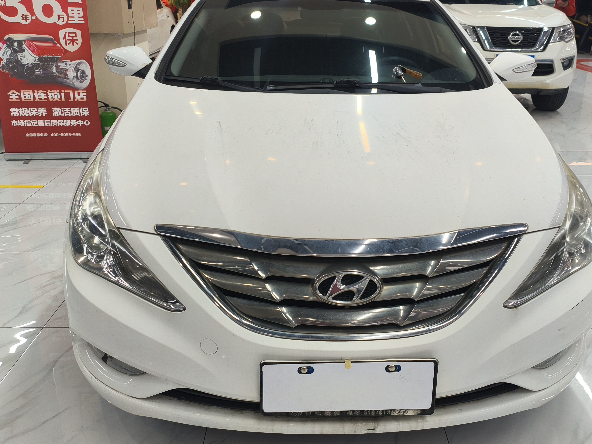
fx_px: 581
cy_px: 218
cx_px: 324
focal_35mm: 34
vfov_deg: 41.8
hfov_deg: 53.9
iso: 80
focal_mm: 4.94
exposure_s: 1/100
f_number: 1.5
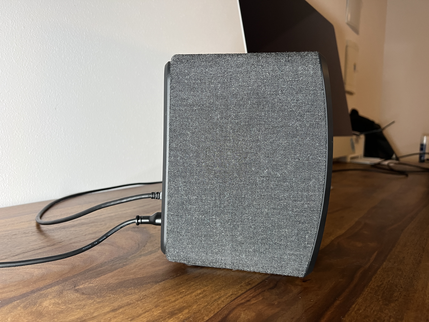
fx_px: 322
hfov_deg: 67.3
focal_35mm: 26
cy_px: 161
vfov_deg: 53.1
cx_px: 214
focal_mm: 5.7
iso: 125
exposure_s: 1/83
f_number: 1.5
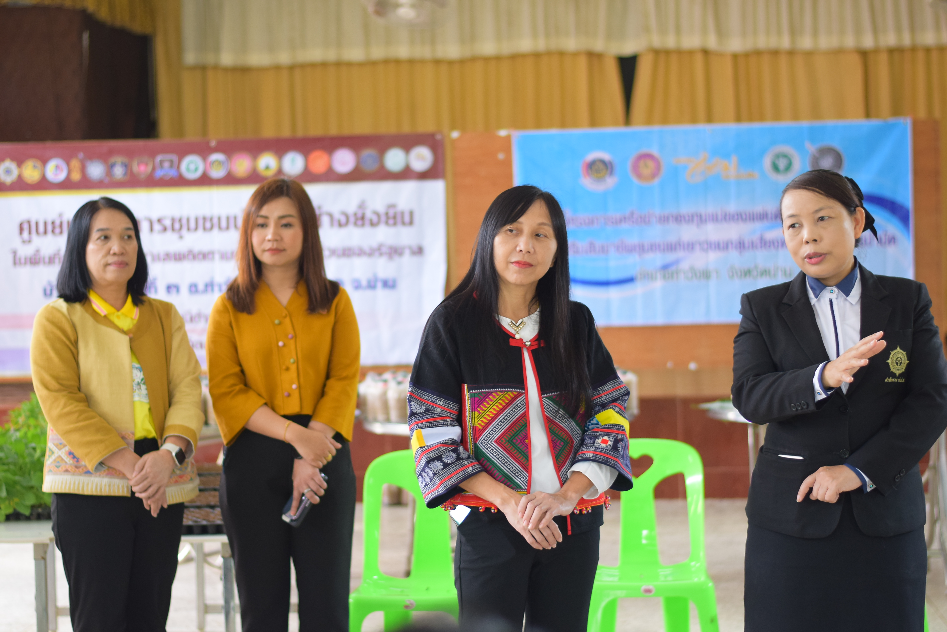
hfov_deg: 27.0
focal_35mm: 75
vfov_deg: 18.2
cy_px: 316
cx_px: 474
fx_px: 1973
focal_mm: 50
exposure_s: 1/250
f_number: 2.2
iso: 800
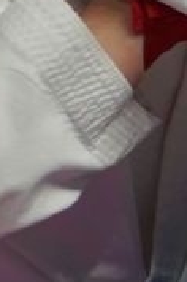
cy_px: 166
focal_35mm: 2594
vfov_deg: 0.8
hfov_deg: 0.5
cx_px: 246
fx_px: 20289
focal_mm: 171
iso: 800
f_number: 2.8
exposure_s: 1/1000
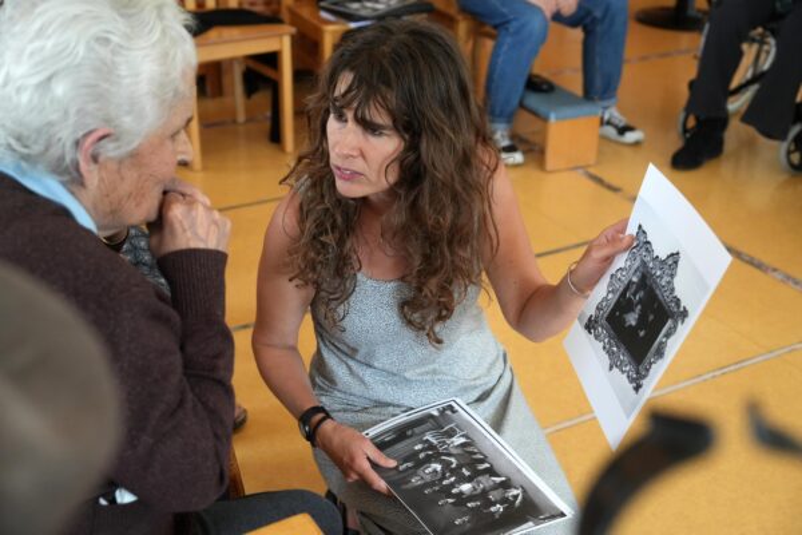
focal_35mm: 47
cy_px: 268
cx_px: 401
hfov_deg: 41.9
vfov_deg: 28.6
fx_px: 1047
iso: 4000
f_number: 4.5
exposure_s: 1/500
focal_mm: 47
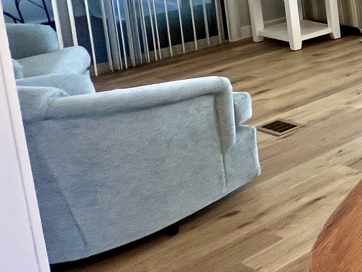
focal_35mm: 54
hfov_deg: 18.9
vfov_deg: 24.3
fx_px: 565
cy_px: -61
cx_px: 739
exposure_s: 1/120
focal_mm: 1.57
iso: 40
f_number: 1.8
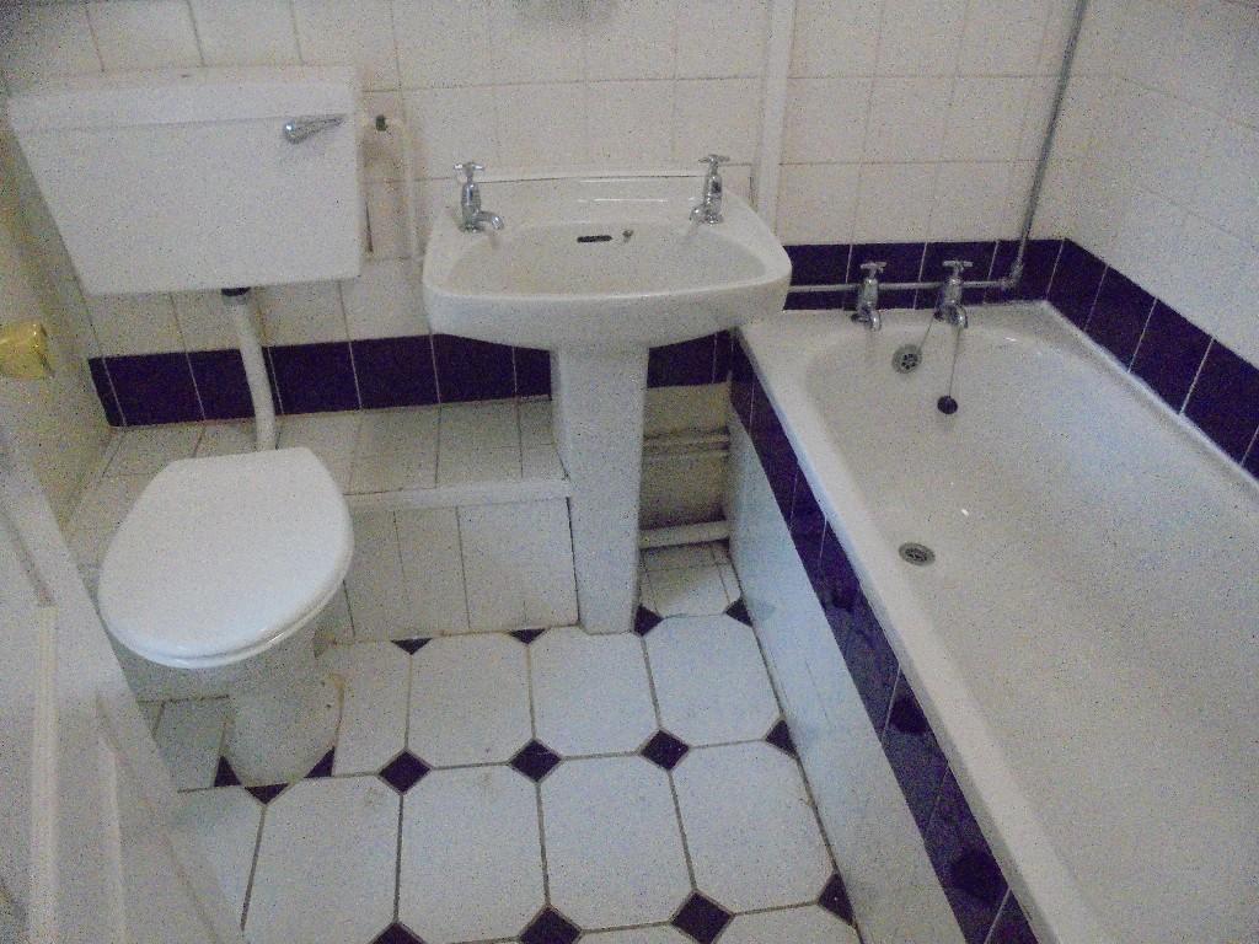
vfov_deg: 53.1
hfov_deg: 67.3
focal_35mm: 26
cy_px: 472
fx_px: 946
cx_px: 630
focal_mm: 4.6
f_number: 3.5
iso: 1250
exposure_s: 1/250
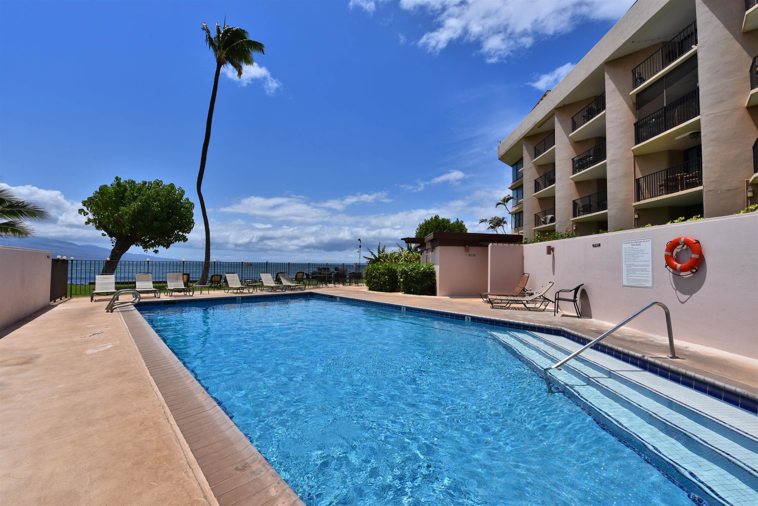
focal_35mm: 14
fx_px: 295
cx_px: 379
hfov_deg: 104.2
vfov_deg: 81.2
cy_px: 253
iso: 100
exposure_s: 1/200
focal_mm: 14
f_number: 16
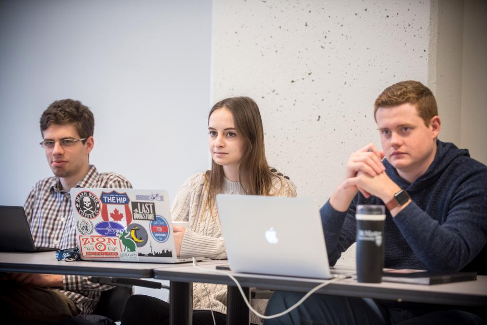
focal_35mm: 120
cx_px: 244
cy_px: 162
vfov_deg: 11.4
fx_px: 1624
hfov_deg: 17.1
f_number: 2.8
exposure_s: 1/200
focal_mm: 120
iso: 1600
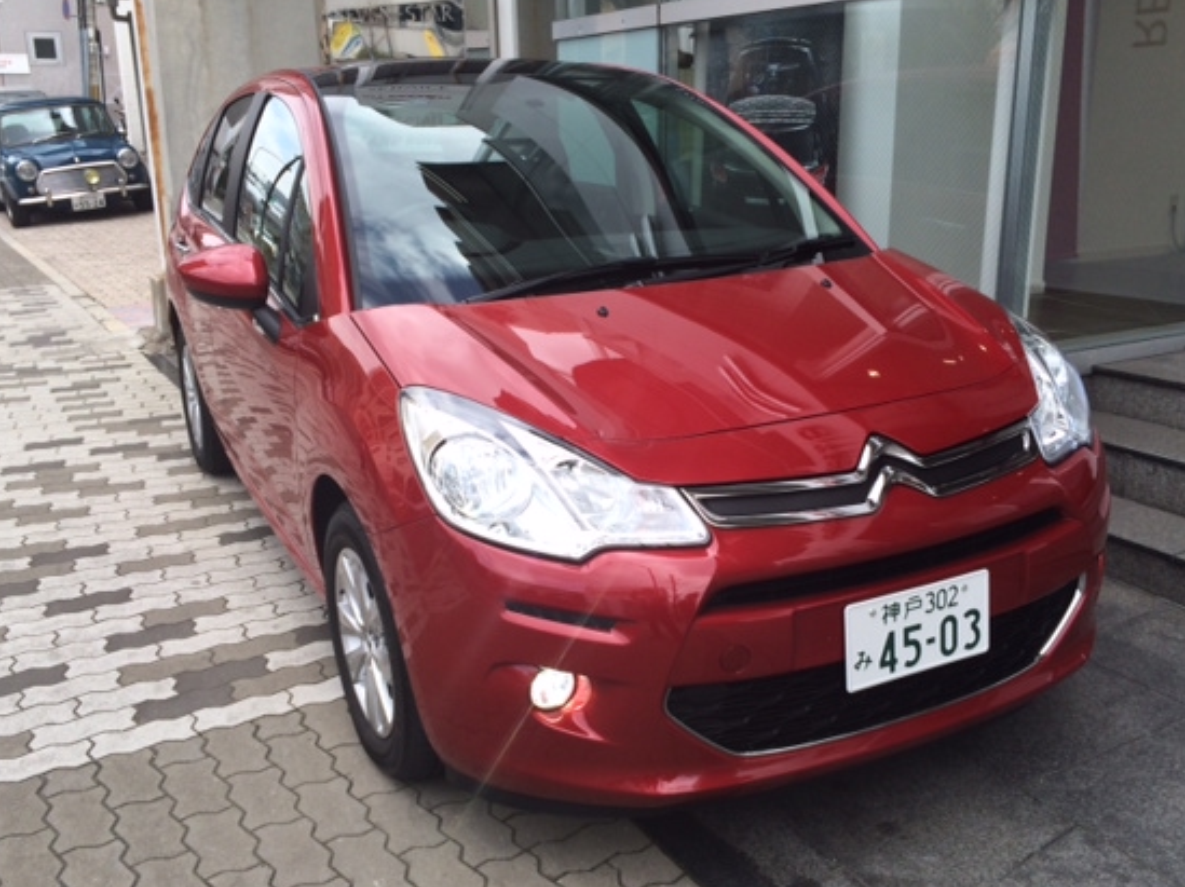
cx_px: 615
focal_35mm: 35
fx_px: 1197
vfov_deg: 40.6
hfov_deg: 52.6
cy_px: 464
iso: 32
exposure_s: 1/507
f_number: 2.2
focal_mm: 4.12
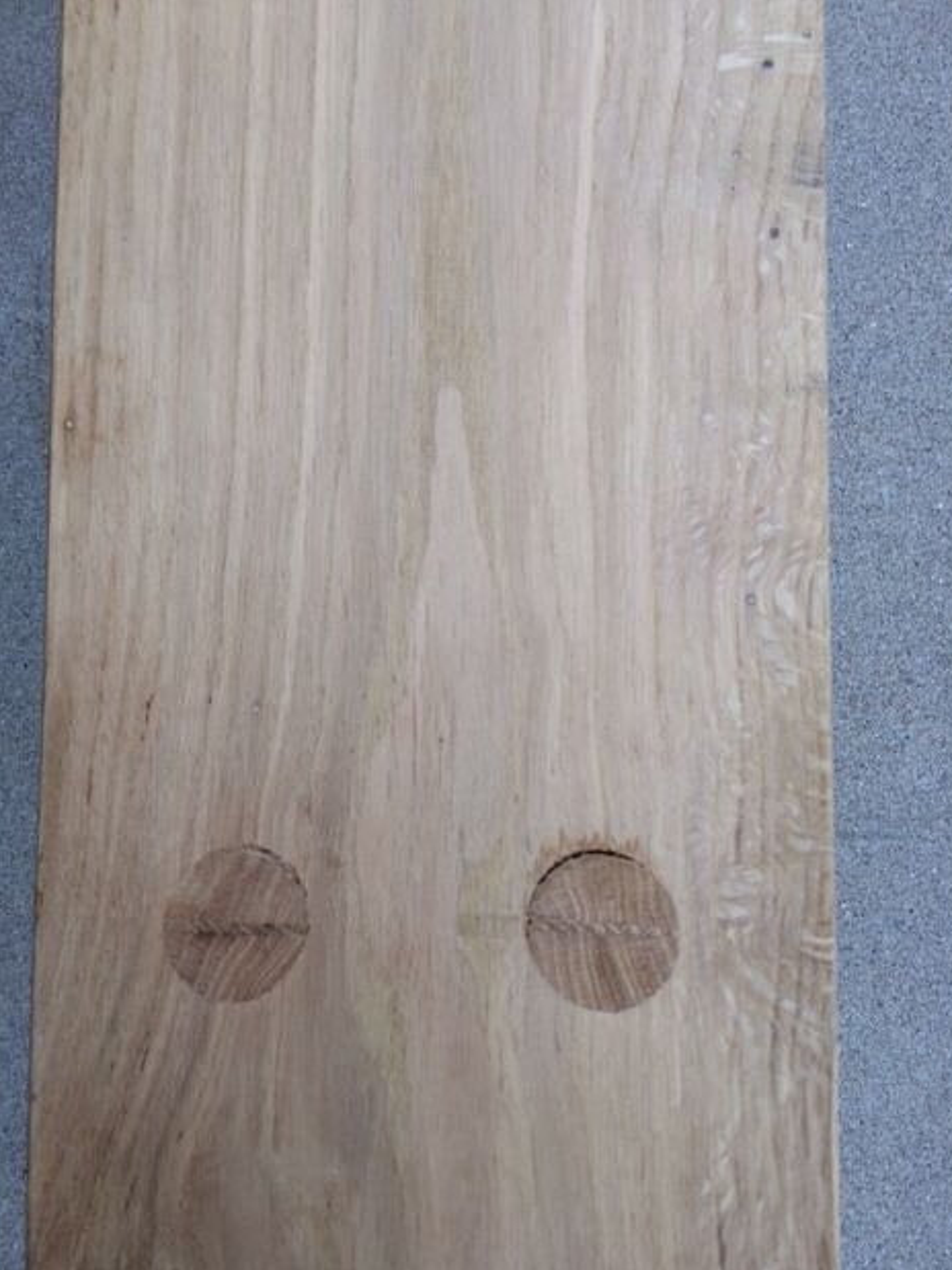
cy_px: 654
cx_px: 488
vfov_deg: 60.0
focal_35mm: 30
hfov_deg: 46.8
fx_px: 1100
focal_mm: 4.15
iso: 32
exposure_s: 1/128
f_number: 2.2
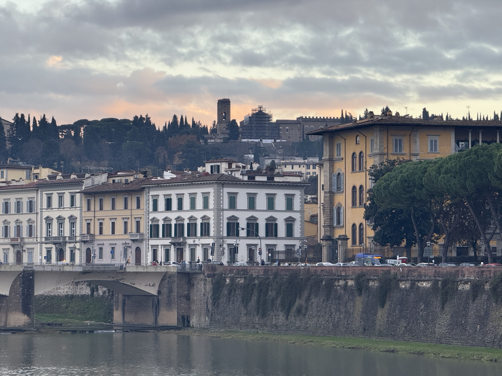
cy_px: 188
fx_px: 1740
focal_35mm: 120
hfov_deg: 16.4
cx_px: 251
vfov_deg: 12.3
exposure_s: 1/99
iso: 80
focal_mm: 15.66
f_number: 2.8
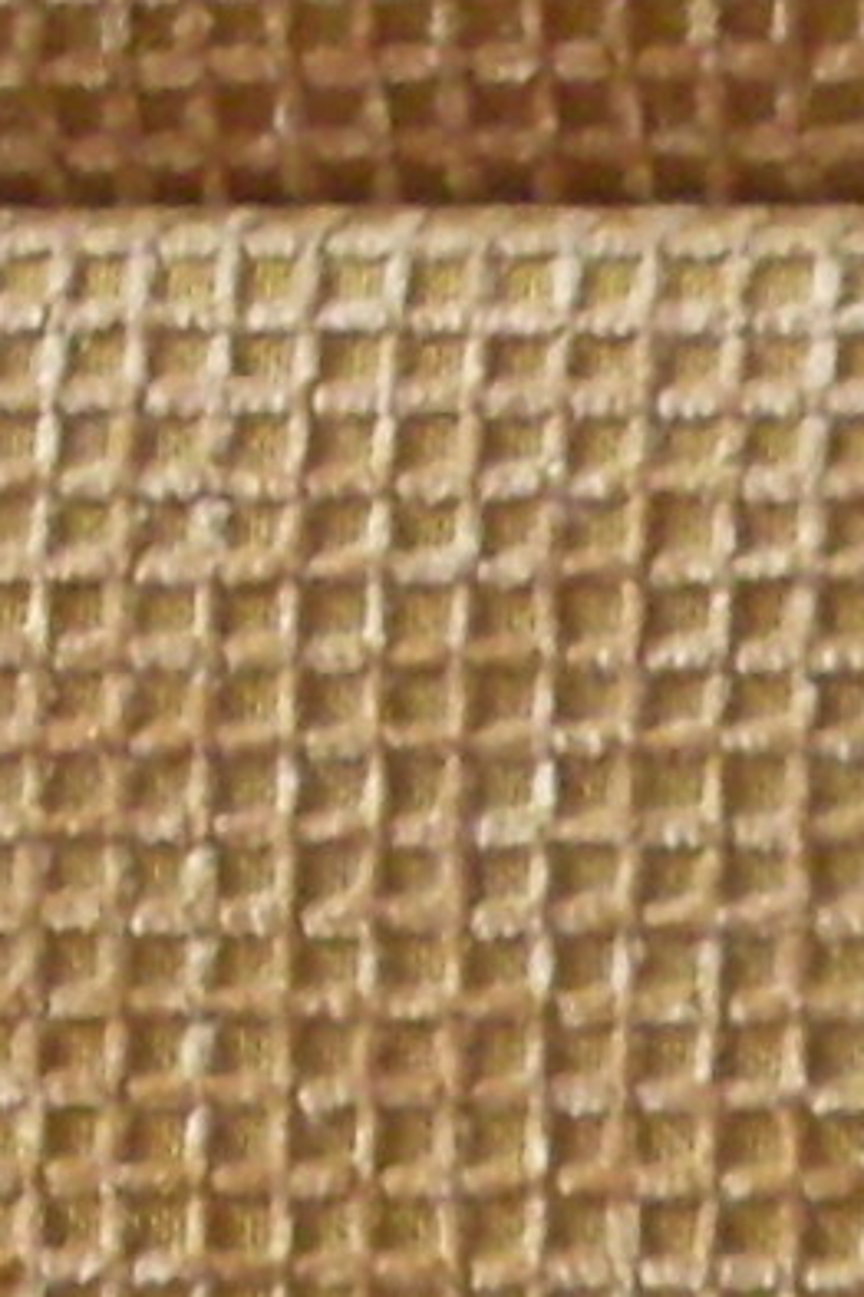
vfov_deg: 6.0
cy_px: 2508
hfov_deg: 4.0
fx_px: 12095
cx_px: 2526
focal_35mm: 336
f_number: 3.1
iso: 200
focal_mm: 8.1
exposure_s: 1/15
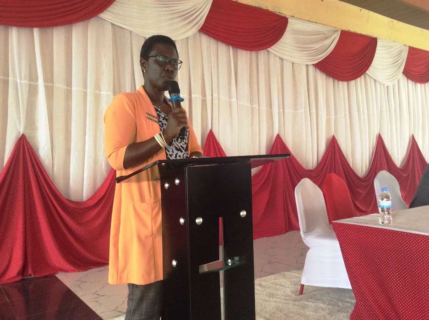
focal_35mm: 32
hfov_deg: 56.9
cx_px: 214
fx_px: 396
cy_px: 160
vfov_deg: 44.1
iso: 160
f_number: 2.4
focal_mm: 3.3
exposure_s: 1/24
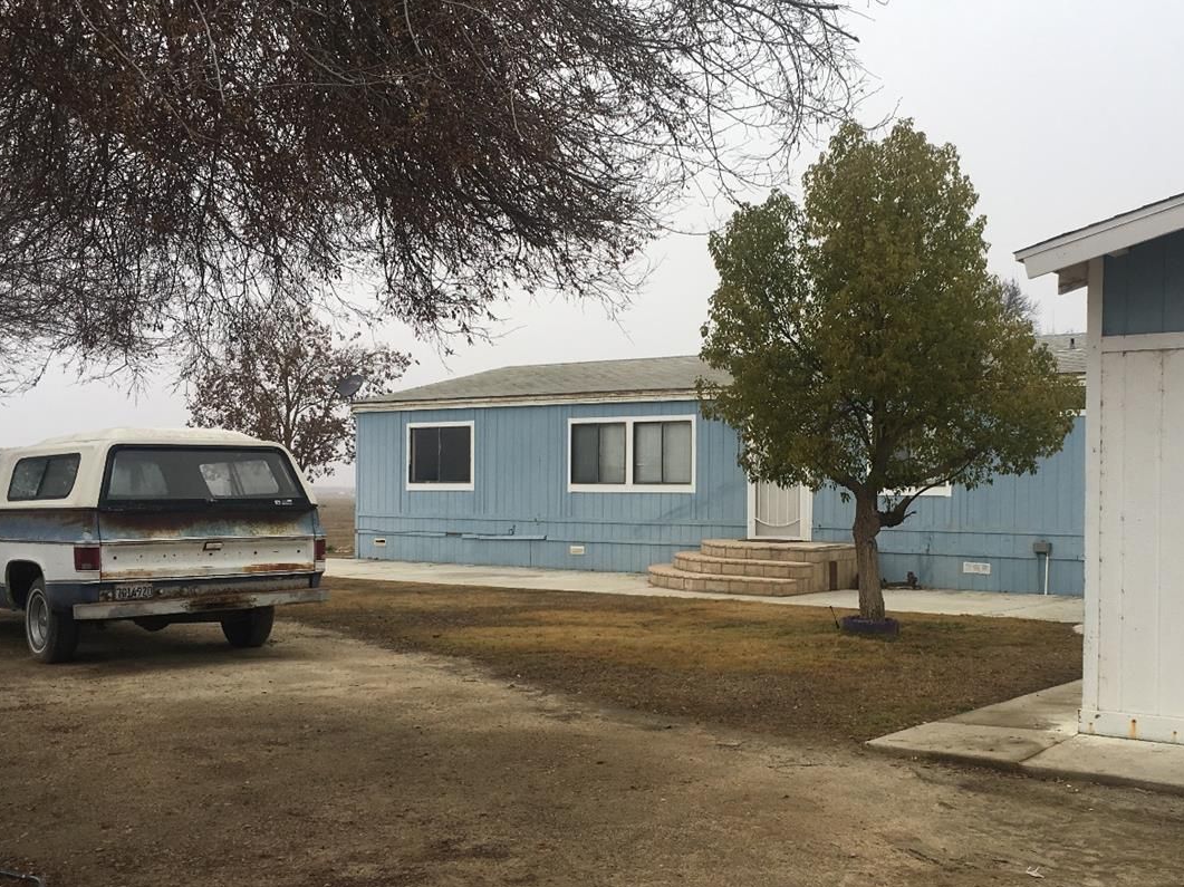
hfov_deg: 45.5
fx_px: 1402
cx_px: 722
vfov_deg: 35.1
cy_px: 502
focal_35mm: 41
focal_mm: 4.15
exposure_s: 1/280
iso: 25
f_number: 2.2
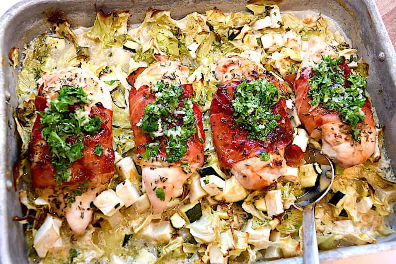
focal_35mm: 39
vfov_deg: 34.2
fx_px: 429
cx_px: 198
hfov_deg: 49.5
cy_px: 132
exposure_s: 1/60
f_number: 4
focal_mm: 26
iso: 360
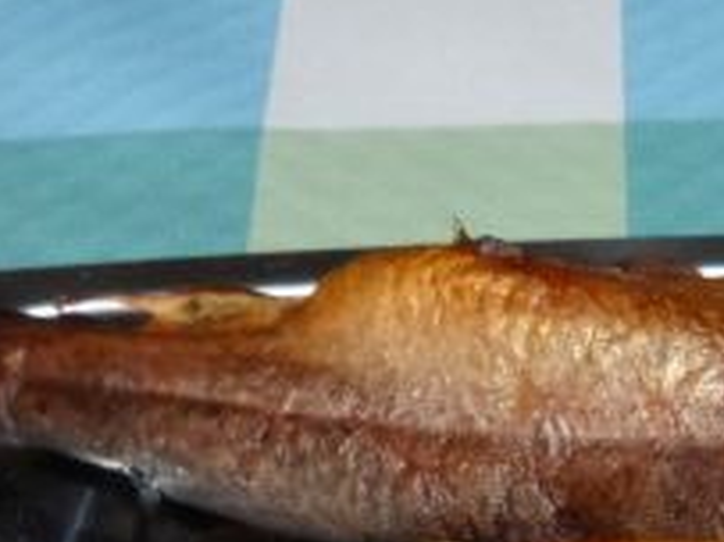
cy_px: 638
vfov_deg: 17.8
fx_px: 1651
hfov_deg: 23.5
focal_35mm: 79
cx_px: 760
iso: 800
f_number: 2.8
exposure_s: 1/60
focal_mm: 4.5
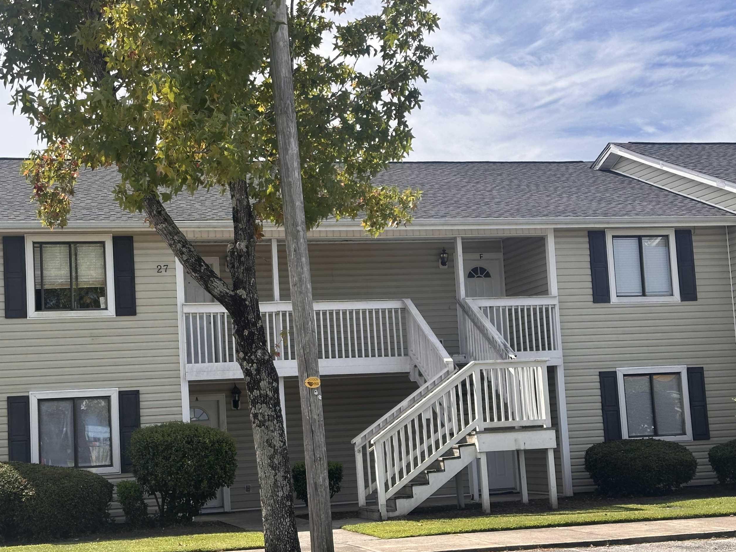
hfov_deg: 32.6
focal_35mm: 59
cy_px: 324
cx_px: 310
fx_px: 1254
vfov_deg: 24.8
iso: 64
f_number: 1.78
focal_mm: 6.86
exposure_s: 1/3058
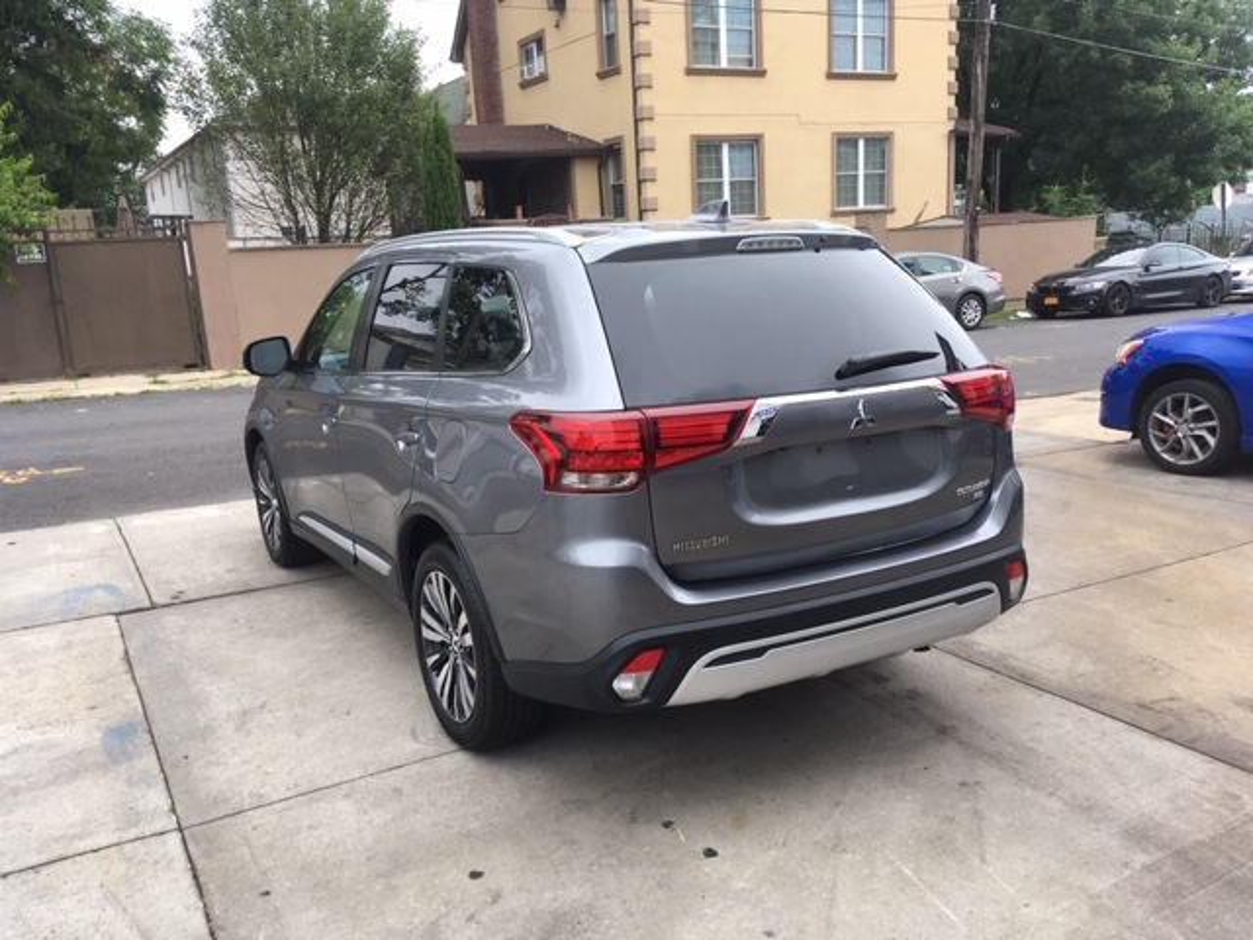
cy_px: 470
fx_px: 1050
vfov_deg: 48.2
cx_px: 626
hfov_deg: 61.7
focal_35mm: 29
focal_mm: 4.15
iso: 25
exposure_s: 1/375
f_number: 2.2
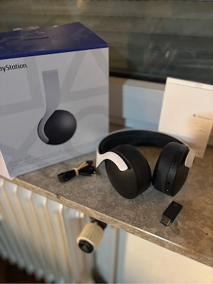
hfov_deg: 53.1
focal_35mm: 26
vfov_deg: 67.3
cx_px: 106
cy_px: 142
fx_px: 213
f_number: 1.6
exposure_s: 1/31
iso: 500
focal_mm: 5.96
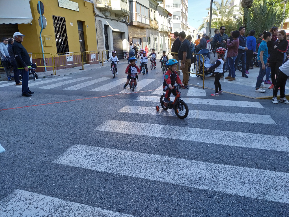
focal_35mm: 24
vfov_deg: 56.8
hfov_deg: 71.6
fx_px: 200
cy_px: 108
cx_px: 144
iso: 250
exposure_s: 1/792
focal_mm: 3.94
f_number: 1.9
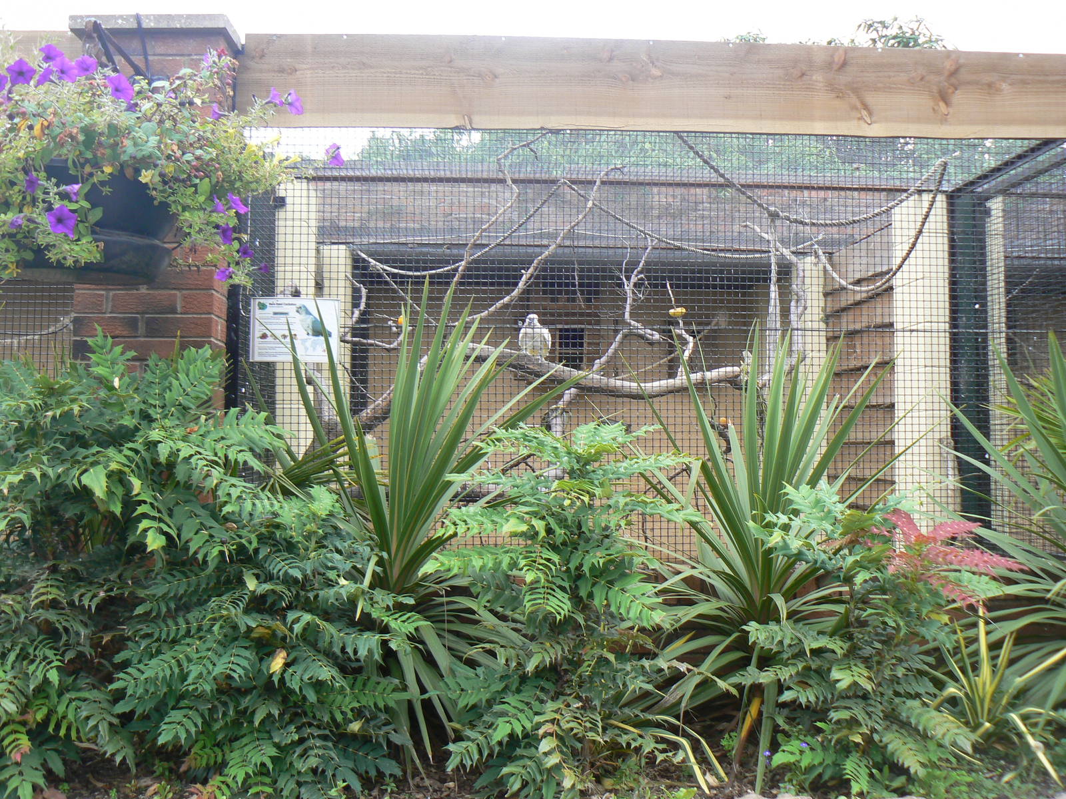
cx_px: 533
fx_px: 1170
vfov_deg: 37.7
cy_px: 400
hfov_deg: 49.0
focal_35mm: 38
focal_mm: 6.4
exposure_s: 1/60
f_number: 4
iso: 80
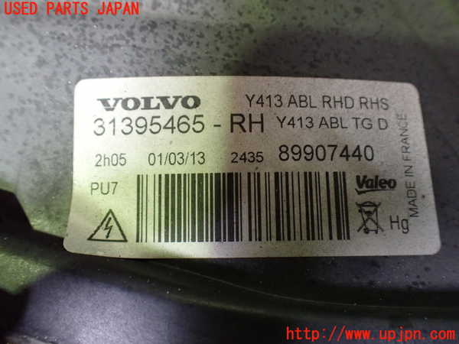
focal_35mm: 30
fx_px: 398
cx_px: 230
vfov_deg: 46.8
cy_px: 172
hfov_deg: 60.0
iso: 800
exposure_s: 1/30
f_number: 2.3
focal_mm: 5.4
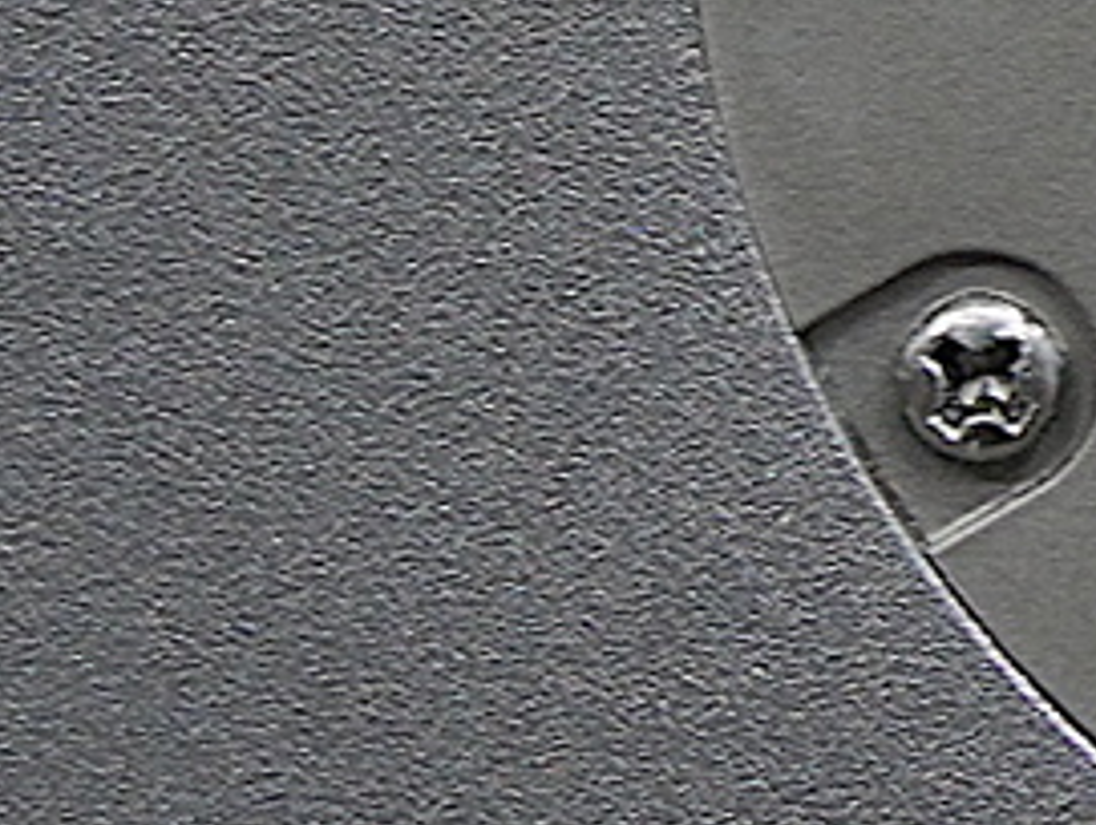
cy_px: -101
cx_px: 1933
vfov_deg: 2.8
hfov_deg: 3.7
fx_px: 16930
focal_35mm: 534
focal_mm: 27.1
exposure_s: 1.3
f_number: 5.4
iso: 200
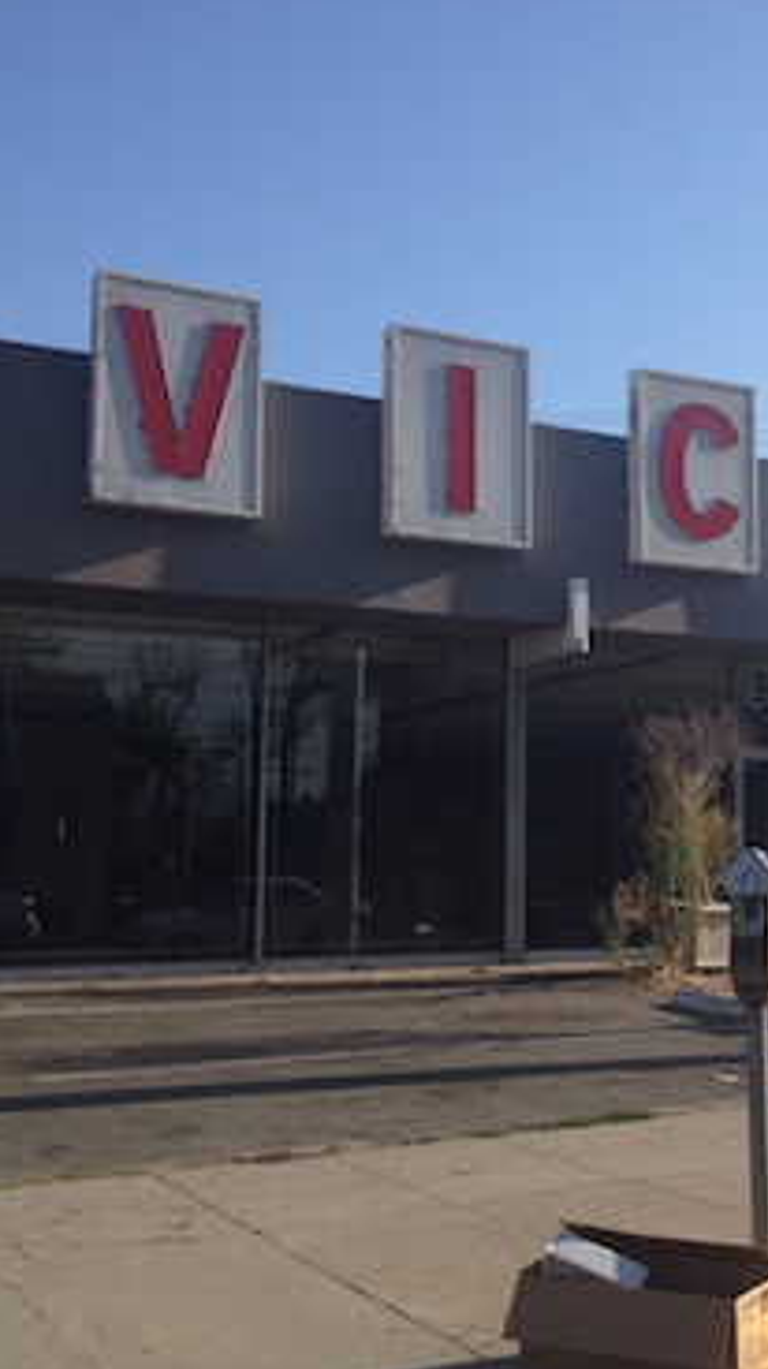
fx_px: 1886
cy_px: 681
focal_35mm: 52
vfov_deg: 39.9
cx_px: 716
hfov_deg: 22.4
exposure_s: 1/1381
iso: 50
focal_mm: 4.28
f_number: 2.4
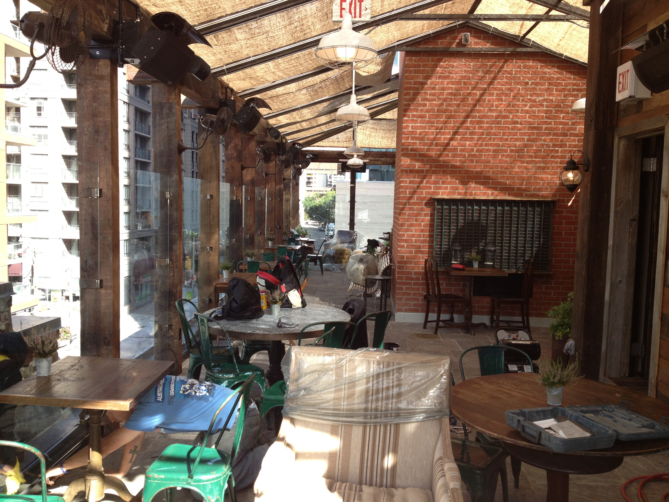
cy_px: 251
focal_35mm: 35
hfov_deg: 52.6
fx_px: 676
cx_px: 334
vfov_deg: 40.7
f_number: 2.4
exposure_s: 1/294
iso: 64
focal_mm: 4.28
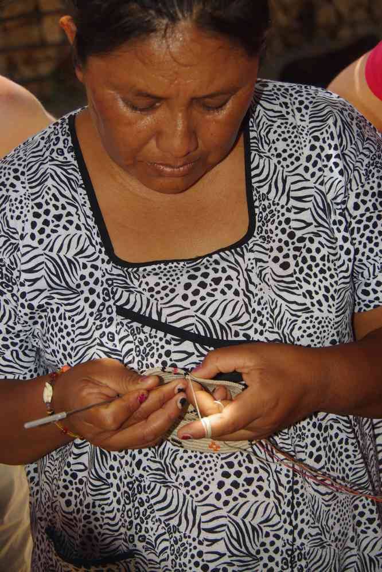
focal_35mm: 75
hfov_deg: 18.2
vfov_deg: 27.0
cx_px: 191
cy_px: 286
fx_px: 1194
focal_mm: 50
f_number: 4.5
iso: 100
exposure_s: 1/100
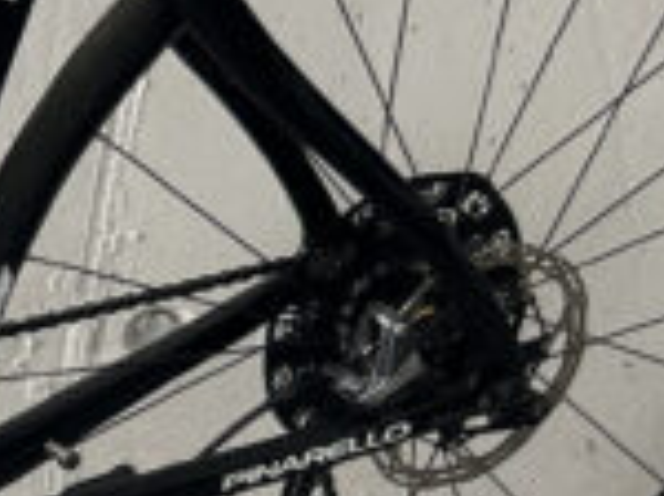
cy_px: 208
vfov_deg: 10.6
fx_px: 2662
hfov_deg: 12.8
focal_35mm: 139
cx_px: -558
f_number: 1.5
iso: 64
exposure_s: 1/121
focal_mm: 5.7
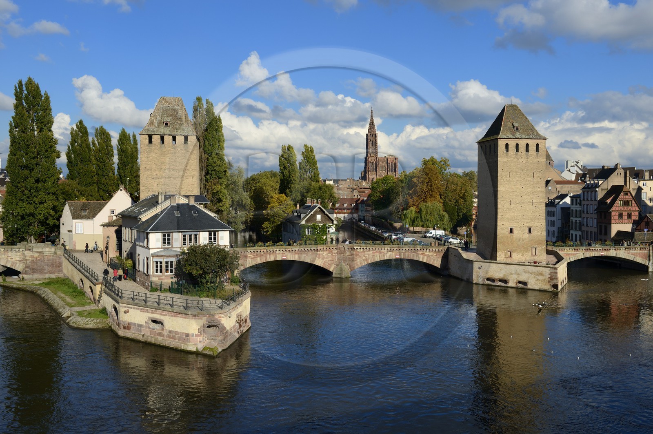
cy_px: 217
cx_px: 326
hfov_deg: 54.5
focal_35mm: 35
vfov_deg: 37.8
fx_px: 634
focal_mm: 35
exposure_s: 1/320
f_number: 9
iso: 100
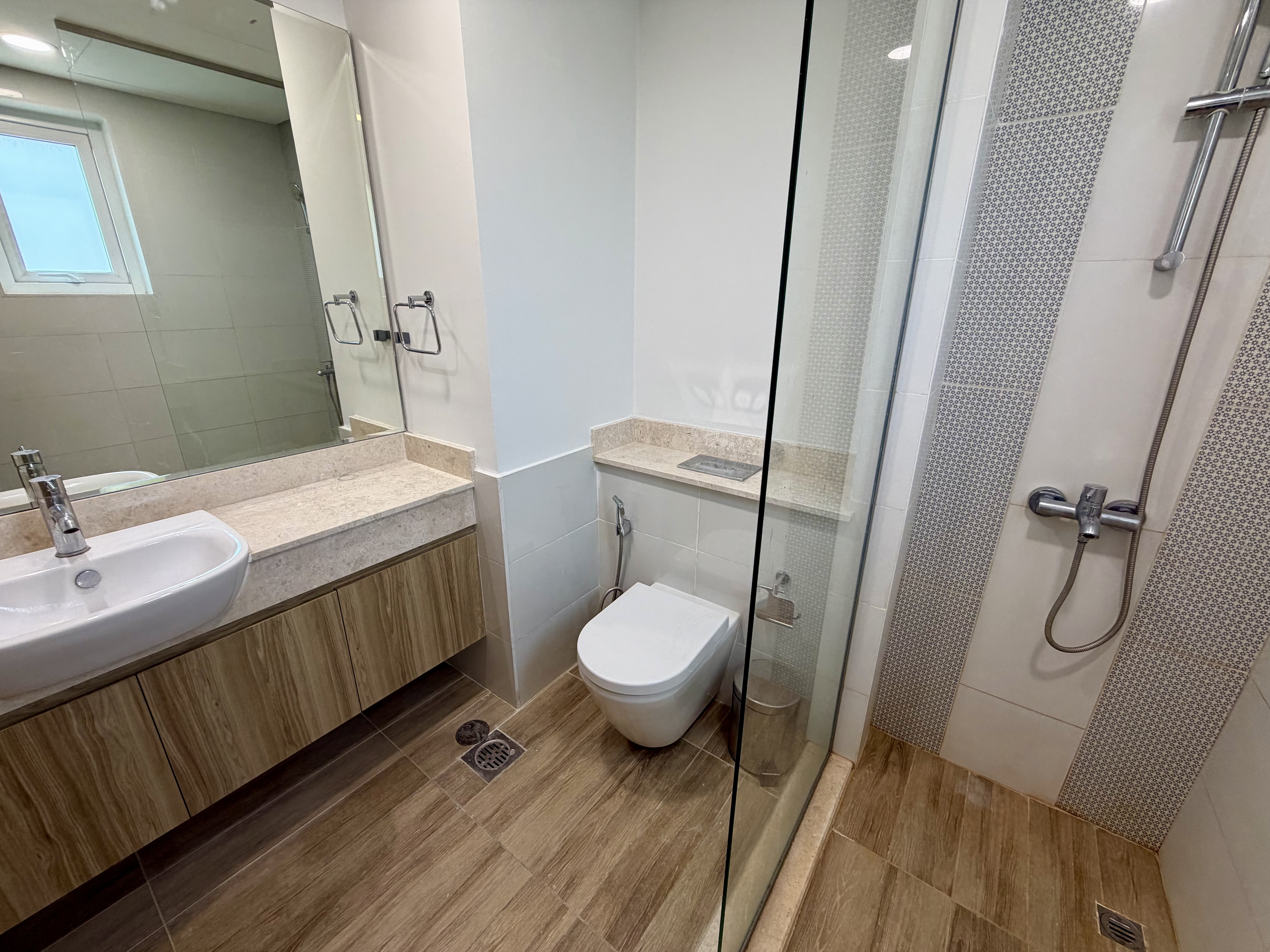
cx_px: 635
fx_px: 514
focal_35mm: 14
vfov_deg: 85.7
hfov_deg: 102.1
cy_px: 476
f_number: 2.2
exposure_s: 1/100
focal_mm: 2.22
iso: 125
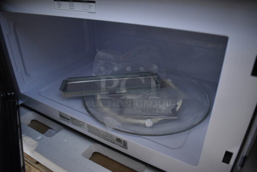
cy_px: 86
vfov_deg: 48.0
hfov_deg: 67.3
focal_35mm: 27
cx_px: 128
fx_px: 193
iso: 2500
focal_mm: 18
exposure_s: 1/30
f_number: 3.5
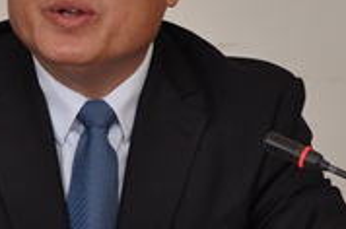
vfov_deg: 3.0
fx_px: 4356
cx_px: 109
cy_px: 86
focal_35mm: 454
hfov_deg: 4.5
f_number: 5.6
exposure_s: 1/60
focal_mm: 98
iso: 640
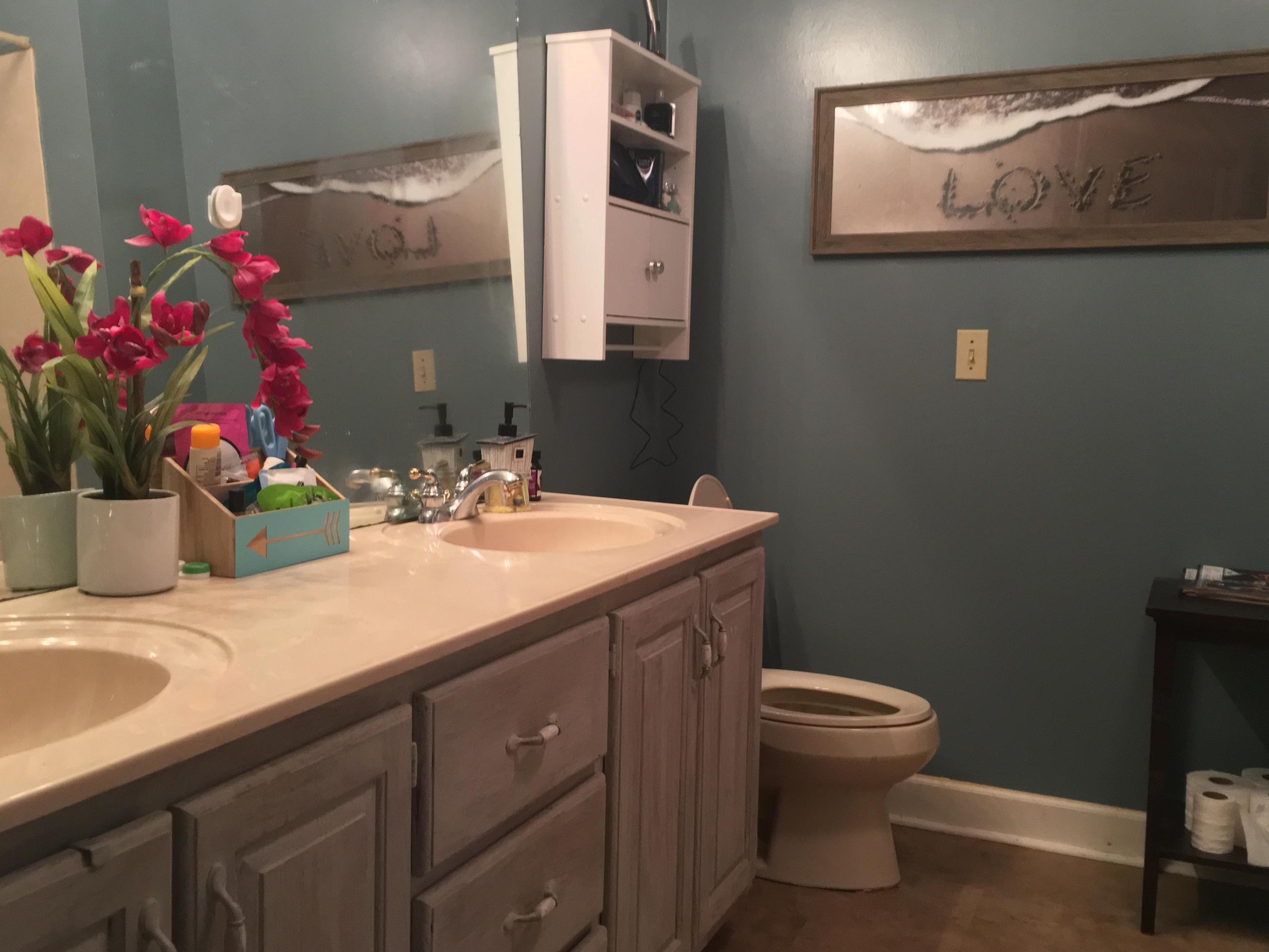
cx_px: 628
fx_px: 1210
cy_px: 452
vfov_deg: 42.9
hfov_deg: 55.4
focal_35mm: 33
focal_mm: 4.15
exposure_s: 1/30
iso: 160
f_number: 2.2
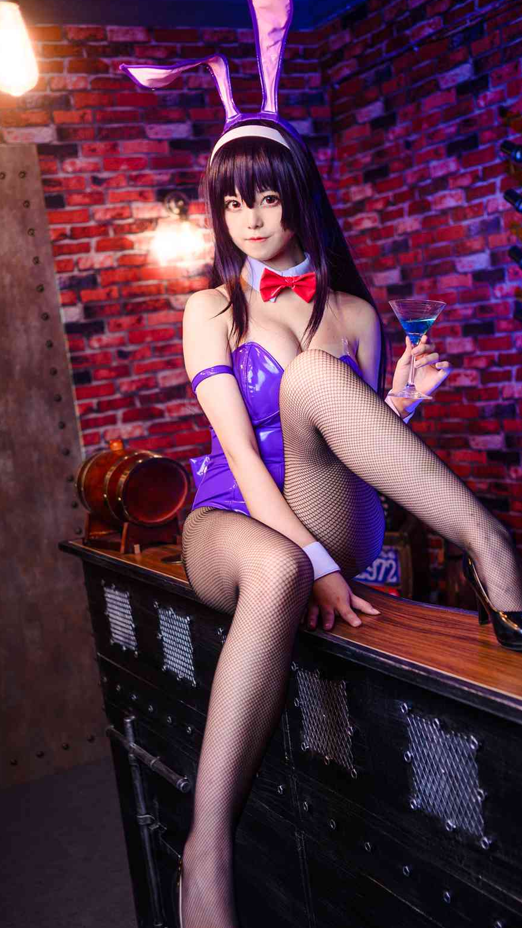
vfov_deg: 48.3
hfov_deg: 28.3
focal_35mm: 42
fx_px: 1034
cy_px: 486
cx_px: 304
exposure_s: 1/30
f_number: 2.8
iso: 100
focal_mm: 35
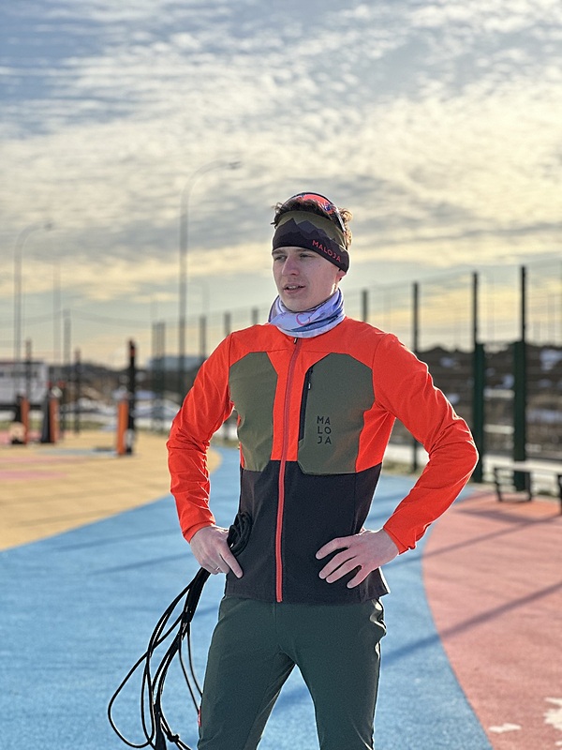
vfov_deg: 25.3
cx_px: 281
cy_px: 375
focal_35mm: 77
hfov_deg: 19.1
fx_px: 1667
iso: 32
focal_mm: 9
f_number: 2.8
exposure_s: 1/815
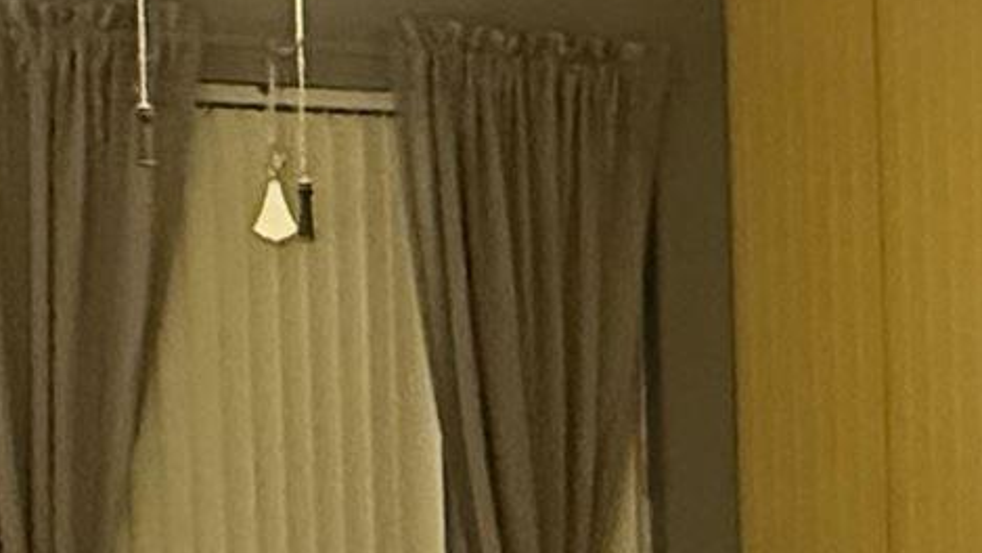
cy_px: 503
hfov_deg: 20.9
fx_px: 2604
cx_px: 905
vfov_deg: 12.0
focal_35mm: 100
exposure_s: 1/60
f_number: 2.2
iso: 1000
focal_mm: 2.22
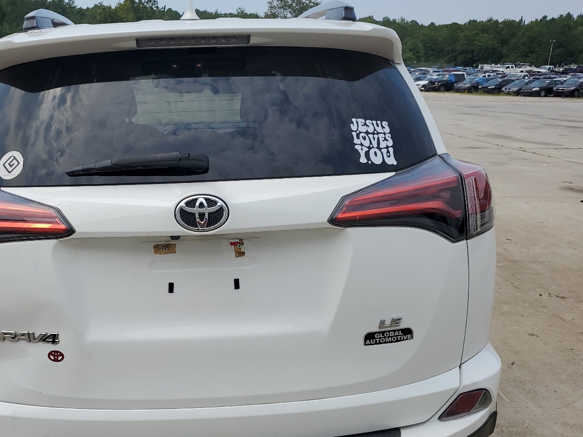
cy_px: 275
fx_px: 623
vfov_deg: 38.4
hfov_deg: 49.6
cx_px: 216
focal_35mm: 37
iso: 50
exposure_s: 1/5000
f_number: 1.5
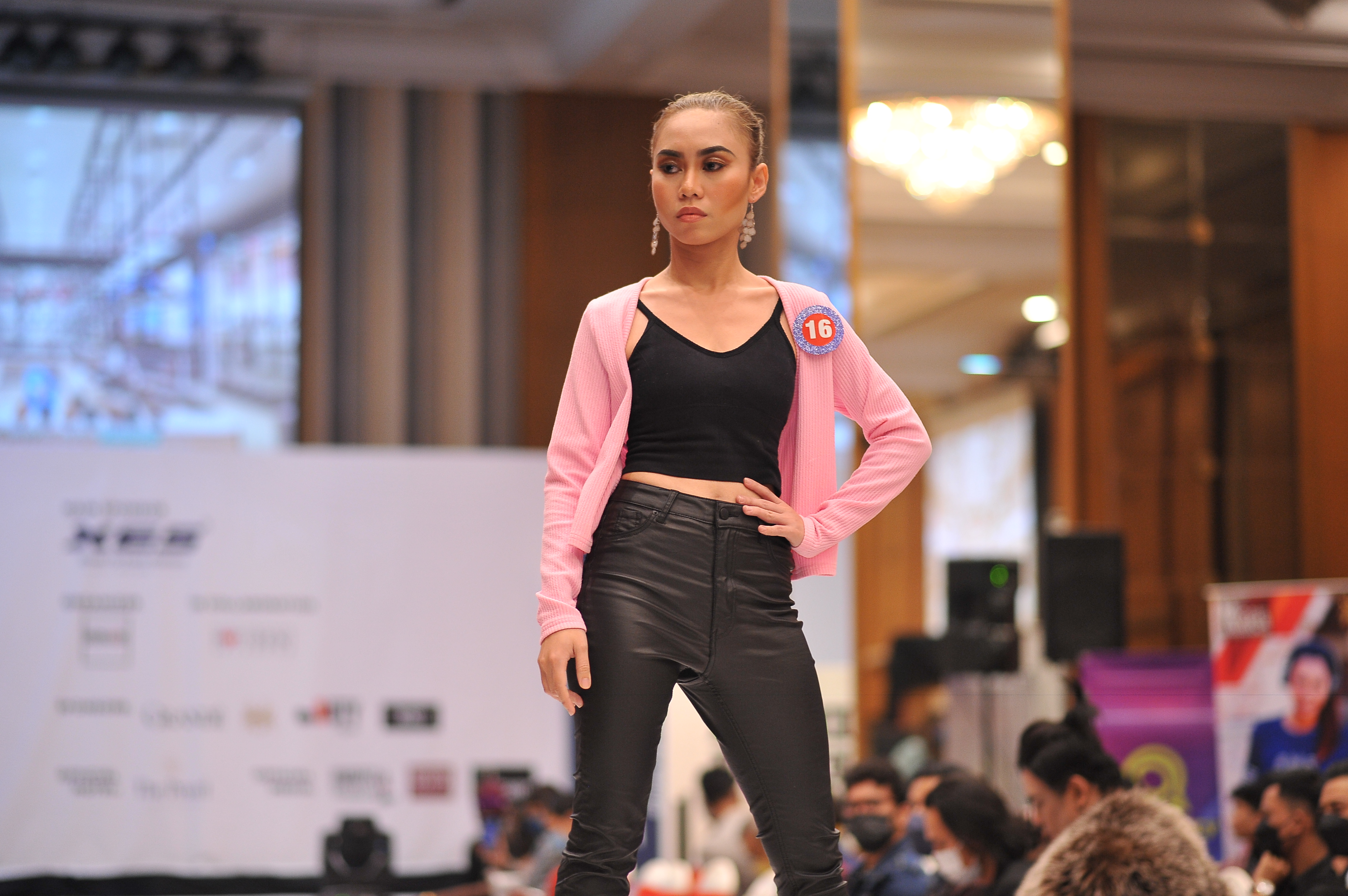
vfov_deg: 16.1
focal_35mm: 85
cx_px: 674
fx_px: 3181
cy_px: 448
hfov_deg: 23.9
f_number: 2
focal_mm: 85
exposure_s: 1/160
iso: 1250
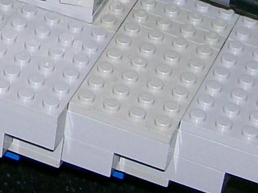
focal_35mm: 199
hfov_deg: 9.6
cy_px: -117
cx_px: -135
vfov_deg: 7.3
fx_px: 1483
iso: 80
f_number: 2.7
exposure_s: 1/64
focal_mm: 6
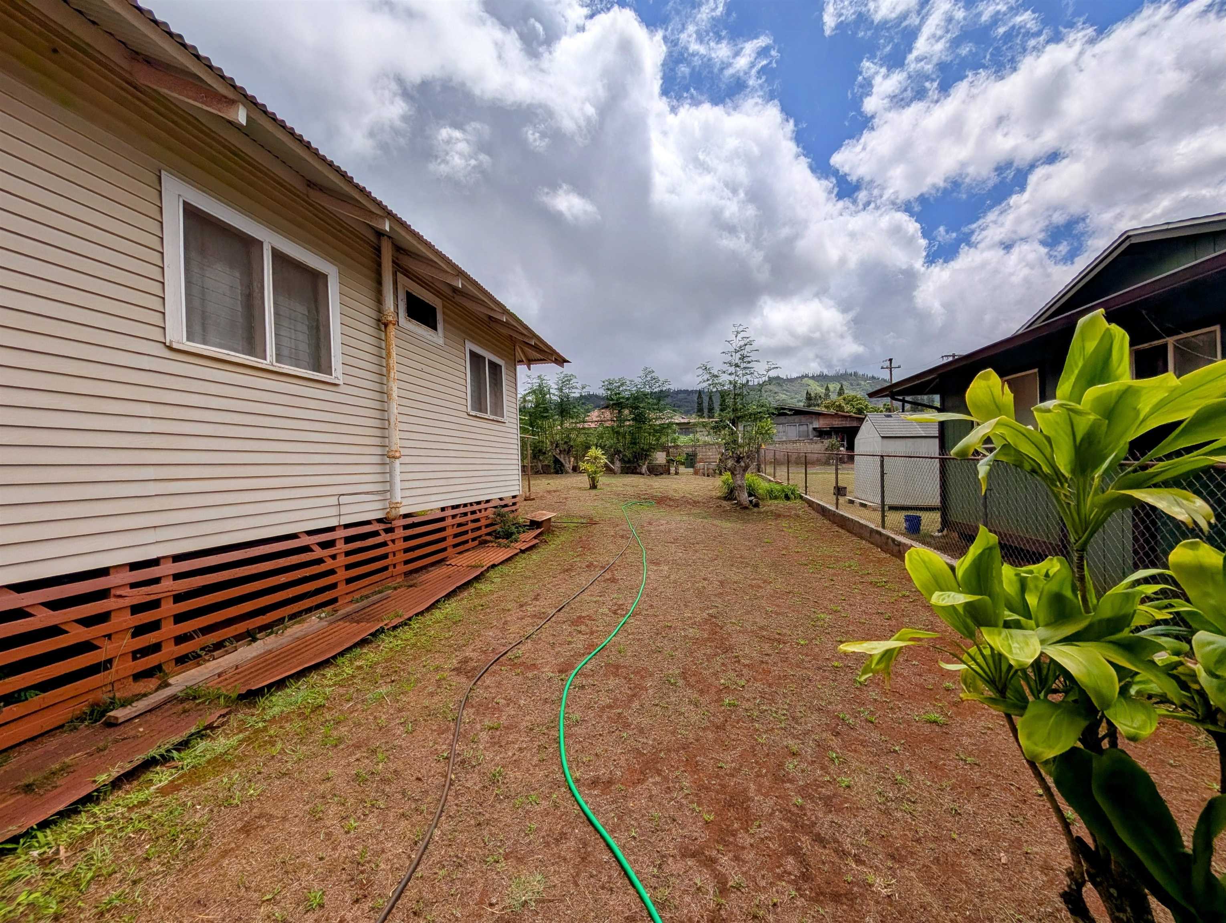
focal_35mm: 12
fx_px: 426
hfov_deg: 110.5
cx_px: 613
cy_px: 462
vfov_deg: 94.6
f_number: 1.7
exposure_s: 1/8333
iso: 55
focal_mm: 2.02
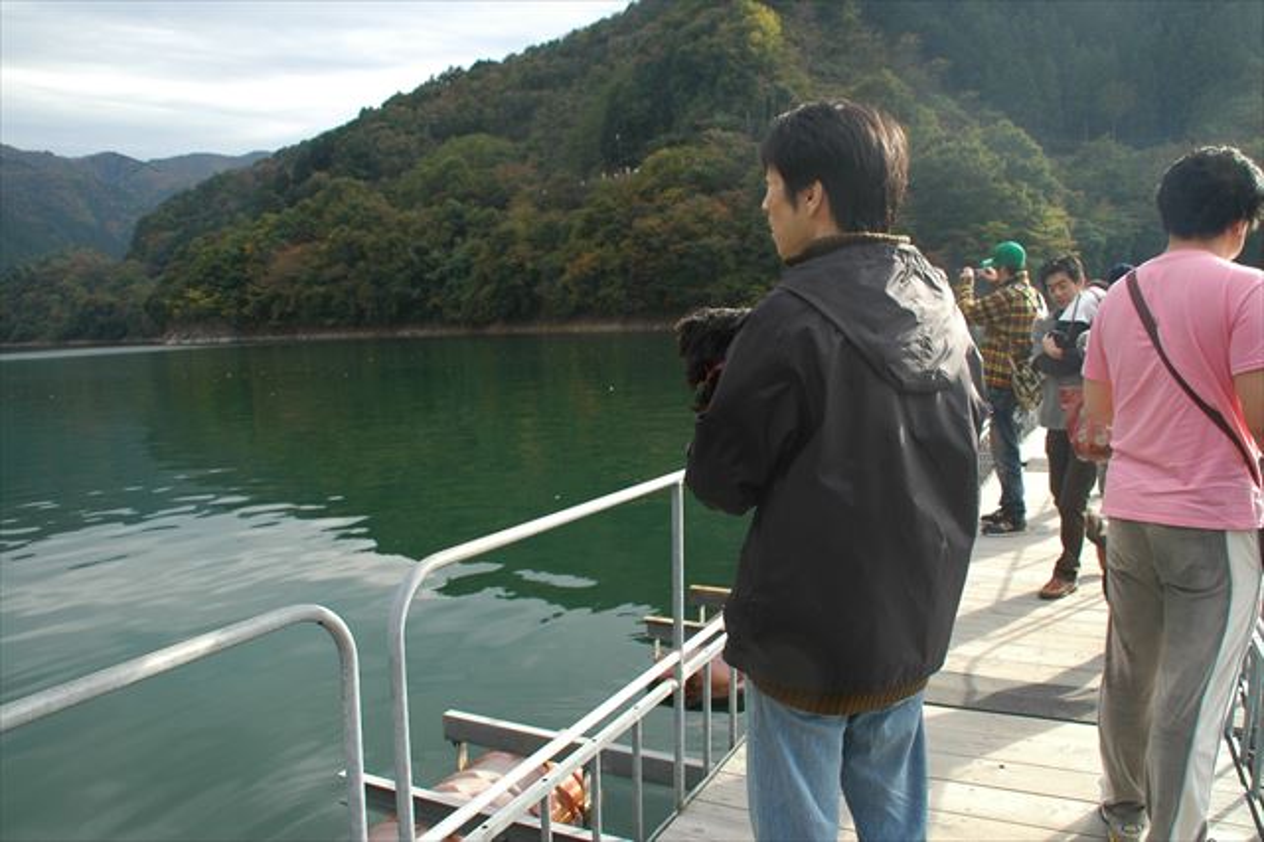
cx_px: 632
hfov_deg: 67.4
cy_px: 421
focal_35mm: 27
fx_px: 947
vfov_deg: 47.9
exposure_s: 1/100
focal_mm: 18
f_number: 9
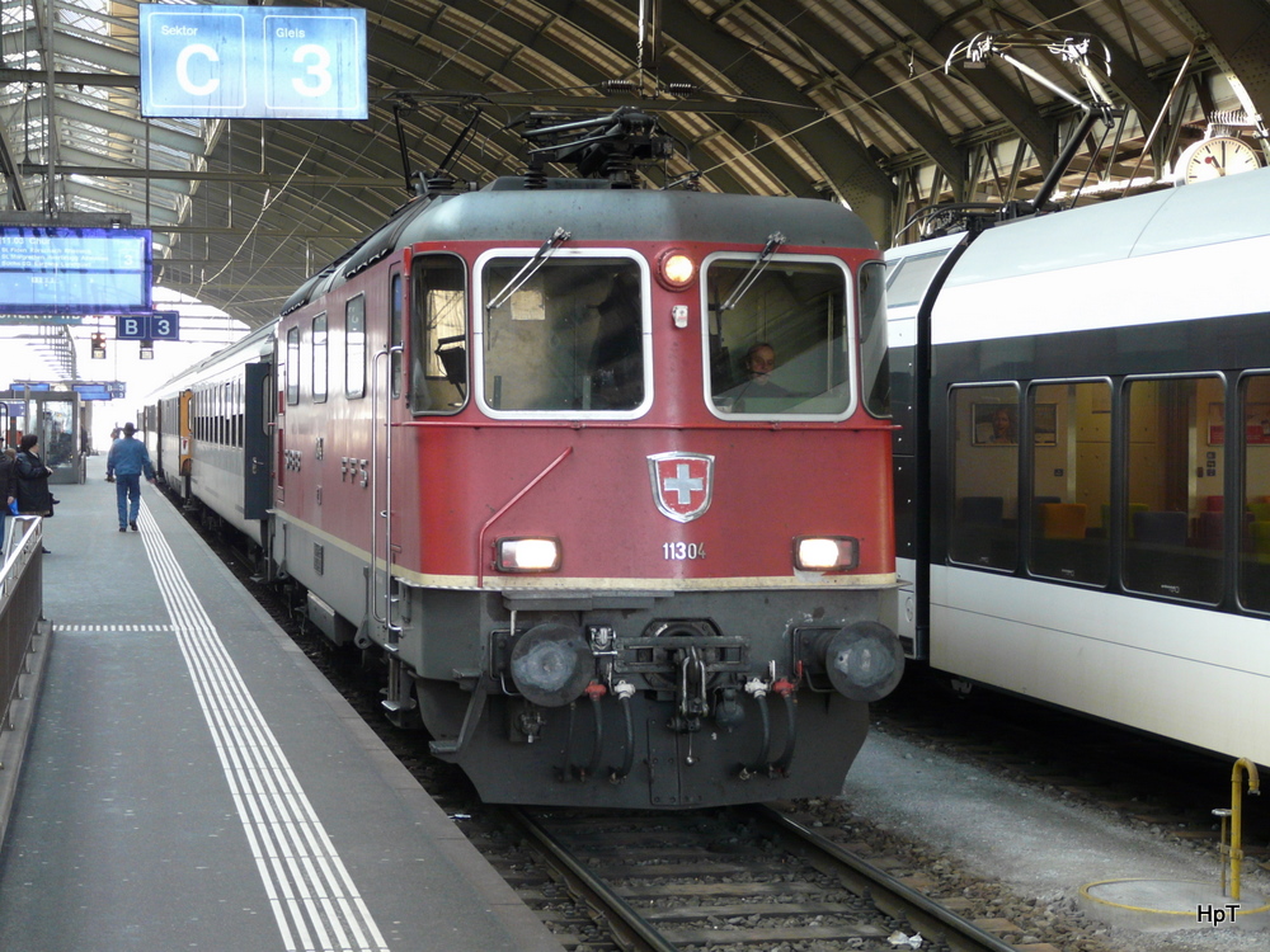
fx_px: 2531
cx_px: 635
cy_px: 476
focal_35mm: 69
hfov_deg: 28.2
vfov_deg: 21.3
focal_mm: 11.4
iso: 200
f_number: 3.2
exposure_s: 1/40
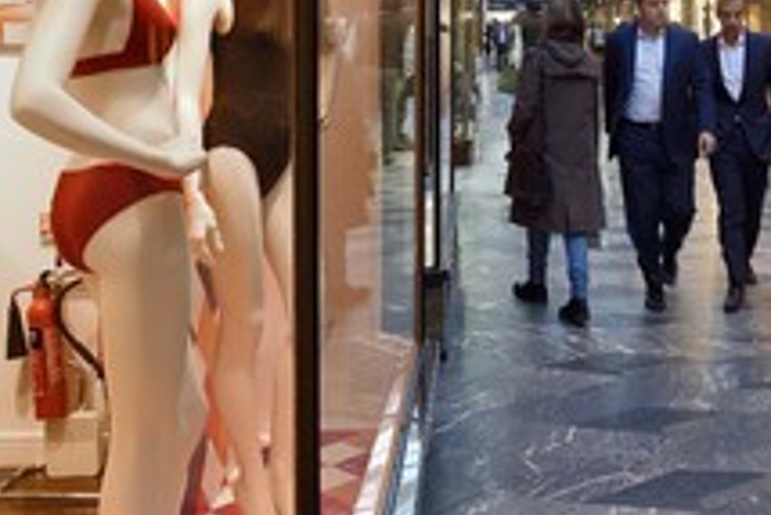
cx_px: 587
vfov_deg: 27.6
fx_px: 1007
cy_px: 47
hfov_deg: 40.6
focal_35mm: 47
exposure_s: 1/30
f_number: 8
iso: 800
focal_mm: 24
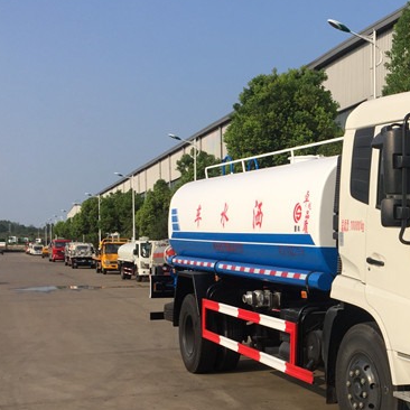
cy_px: 285
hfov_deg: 28.4
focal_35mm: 56
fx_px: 750
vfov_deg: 30.3
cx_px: 422
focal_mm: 4.15
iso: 32
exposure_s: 1/2326
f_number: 2.2
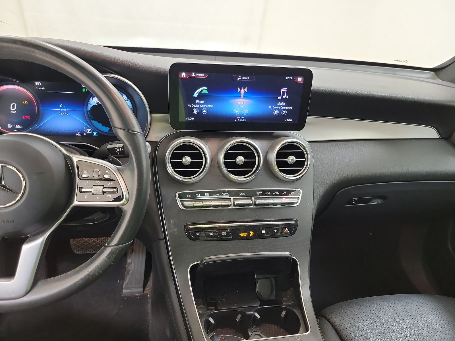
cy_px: 170
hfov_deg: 71.6
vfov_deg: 56.8
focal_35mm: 24
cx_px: 228
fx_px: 315
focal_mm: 6.7
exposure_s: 1/59
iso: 418
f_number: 1.8
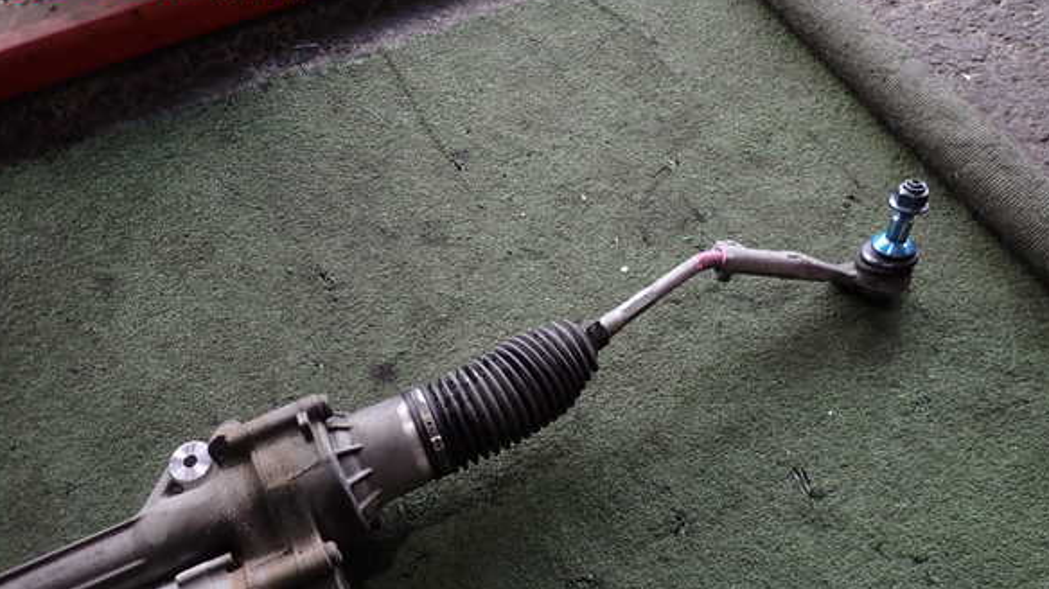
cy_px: 366
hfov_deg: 67.9
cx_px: 519
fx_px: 779
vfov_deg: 41.2
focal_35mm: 28
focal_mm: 4.5
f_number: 2
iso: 160
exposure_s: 1/60
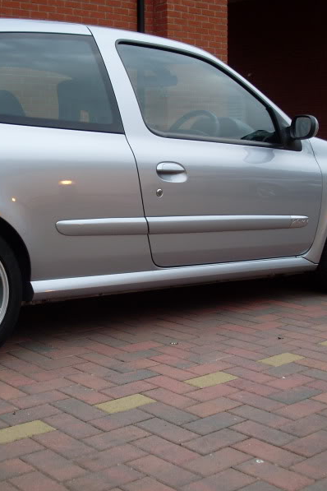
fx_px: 722
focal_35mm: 53
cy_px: 245
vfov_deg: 37.5
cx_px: 124
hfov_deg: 25.4
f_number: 3
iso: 100
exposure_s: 1/90
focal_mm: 6.3
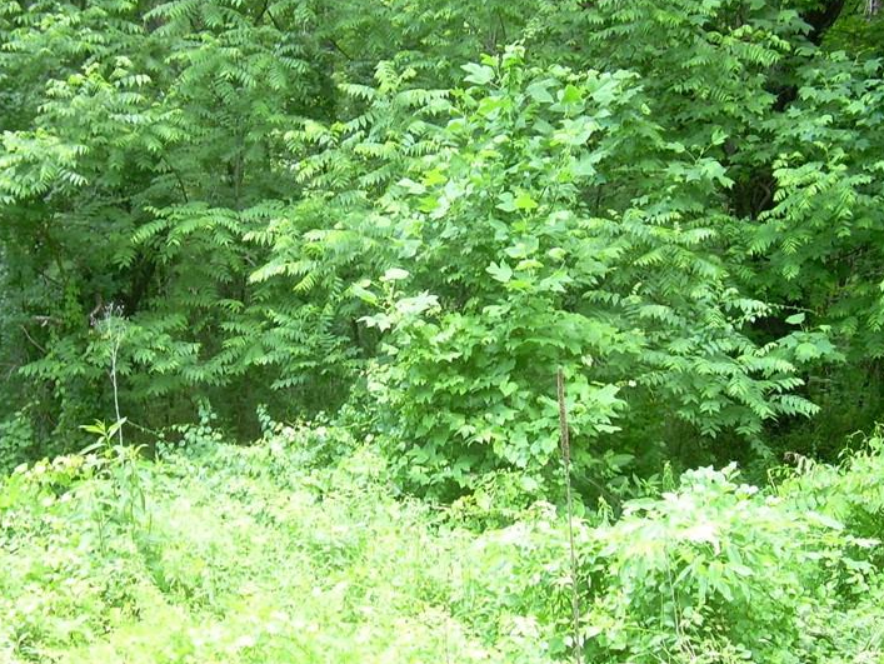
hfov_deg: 34.9
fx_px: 1405
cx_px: 410
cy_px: 306
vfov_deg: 26.6
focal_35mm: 55
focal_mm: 6.3
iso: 50
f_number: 2.8
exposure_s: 1/35.6
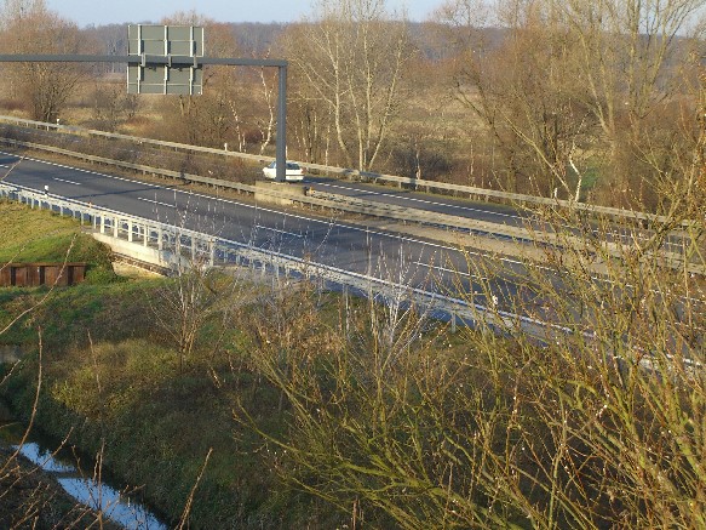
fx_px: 2325
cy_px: 265
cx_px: 353
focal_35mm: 114
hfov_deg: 17.3
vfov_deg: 13.0
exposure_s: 1/160
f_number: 5.1
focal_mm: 23.7
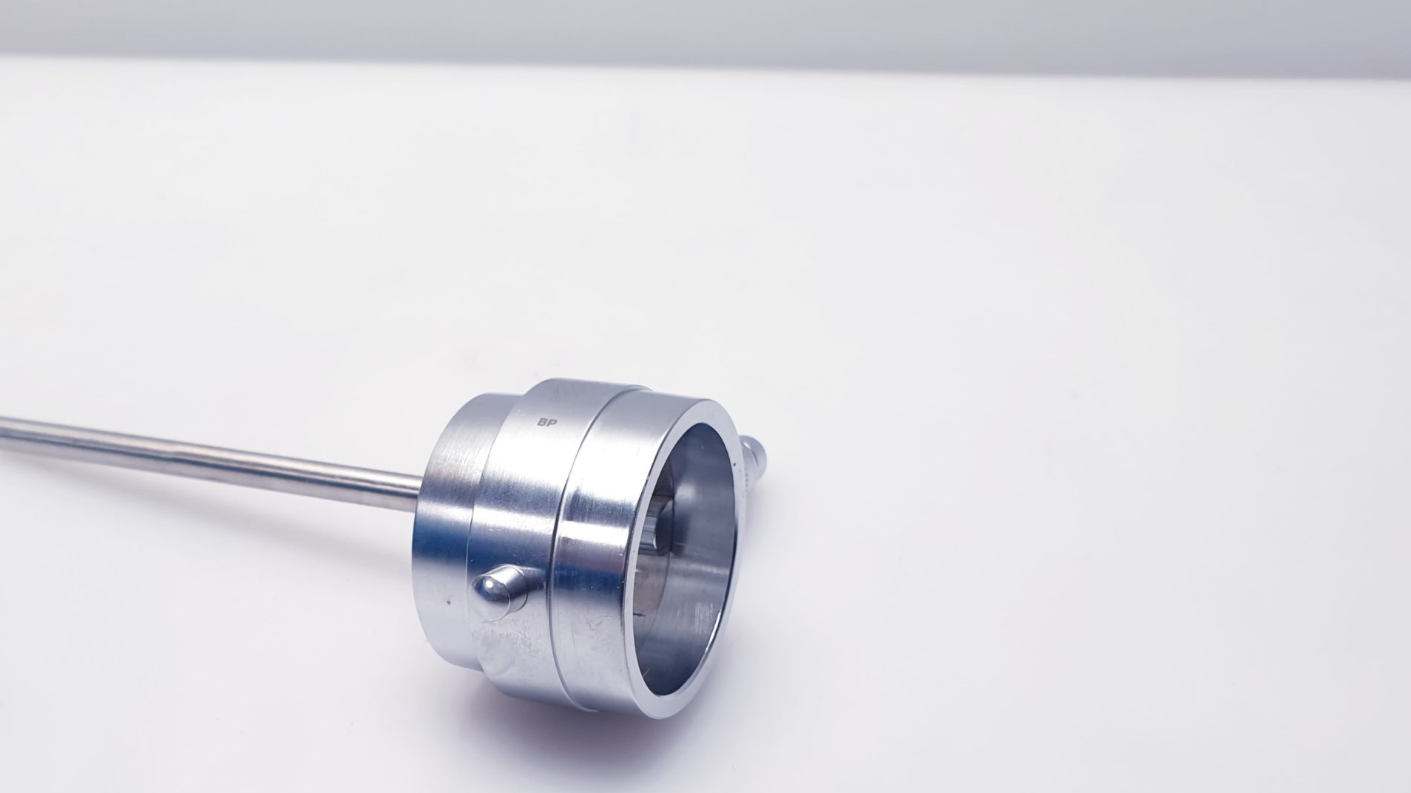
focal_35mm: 38
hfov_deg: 52.4
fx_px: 1422
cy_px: 706
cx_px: 552
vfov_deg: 29.9
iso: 80
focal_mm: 4.3
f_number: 2.4
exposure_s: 1/50
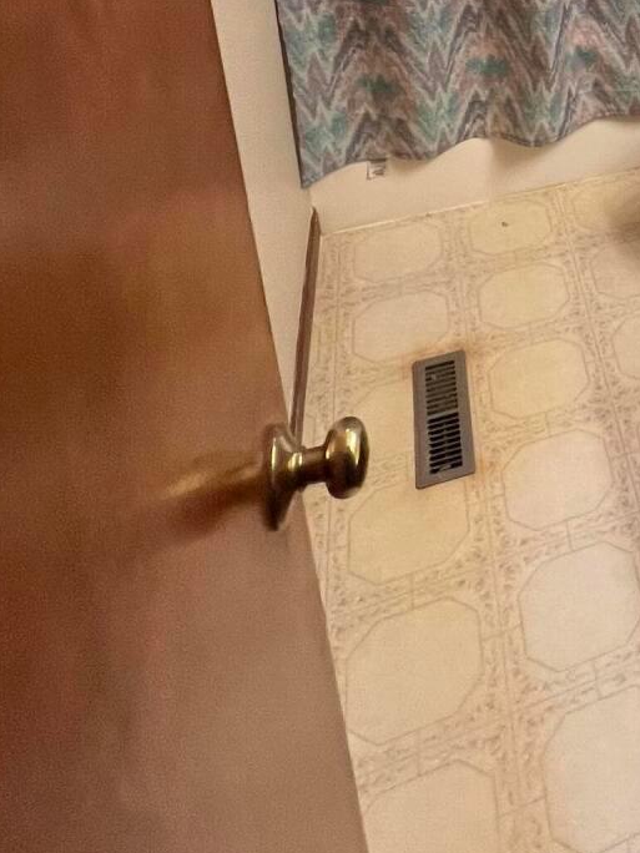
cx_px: 882
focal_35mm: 38
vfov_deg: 39.5
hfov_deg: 28.8
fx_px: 937
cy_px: -97
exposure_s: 1/120
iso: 125
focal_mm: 1.57
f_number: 1.8
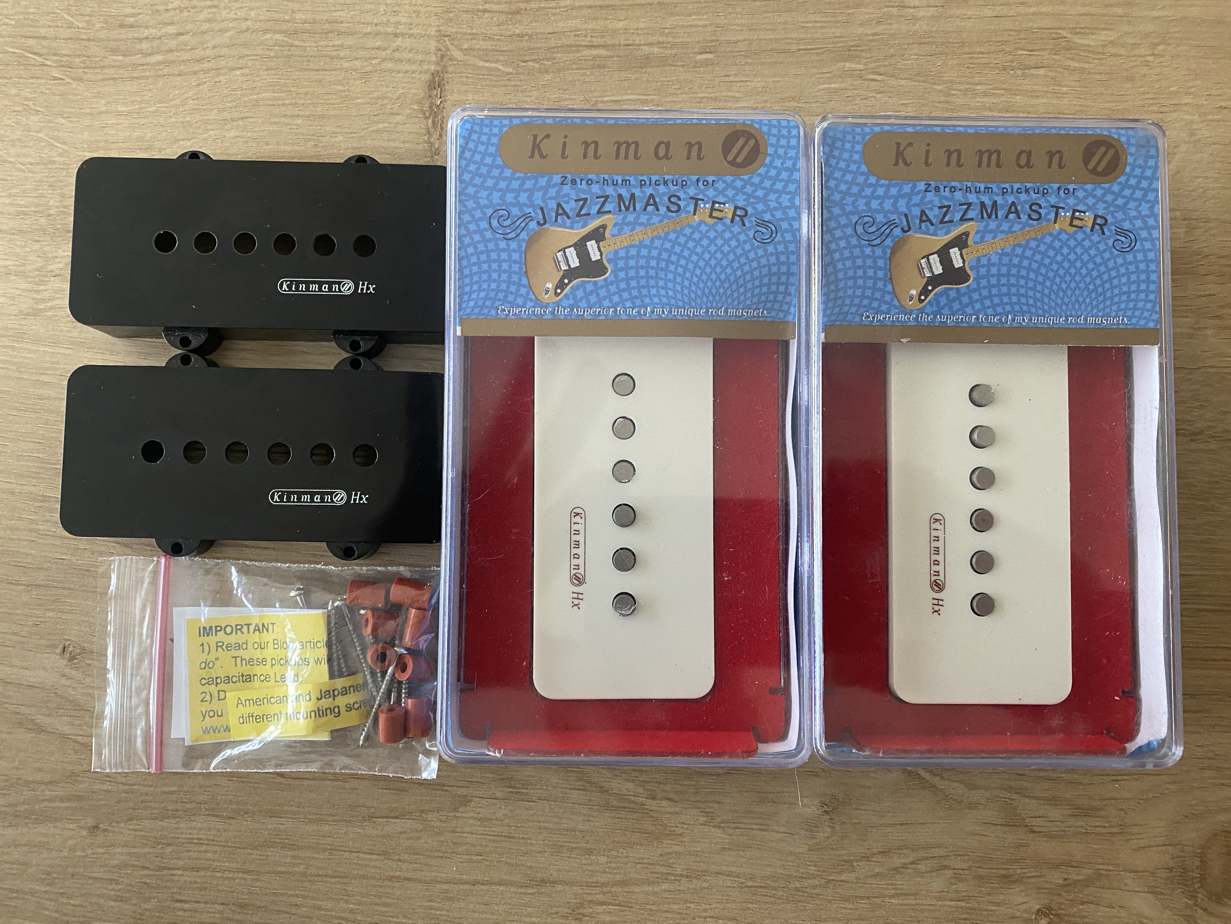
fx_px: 925
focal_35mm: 26
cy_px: 462
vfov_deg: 53.1
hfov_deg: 67.3
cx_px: 616
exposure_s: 1/60
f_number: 1.8
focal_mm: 4.25
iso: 250
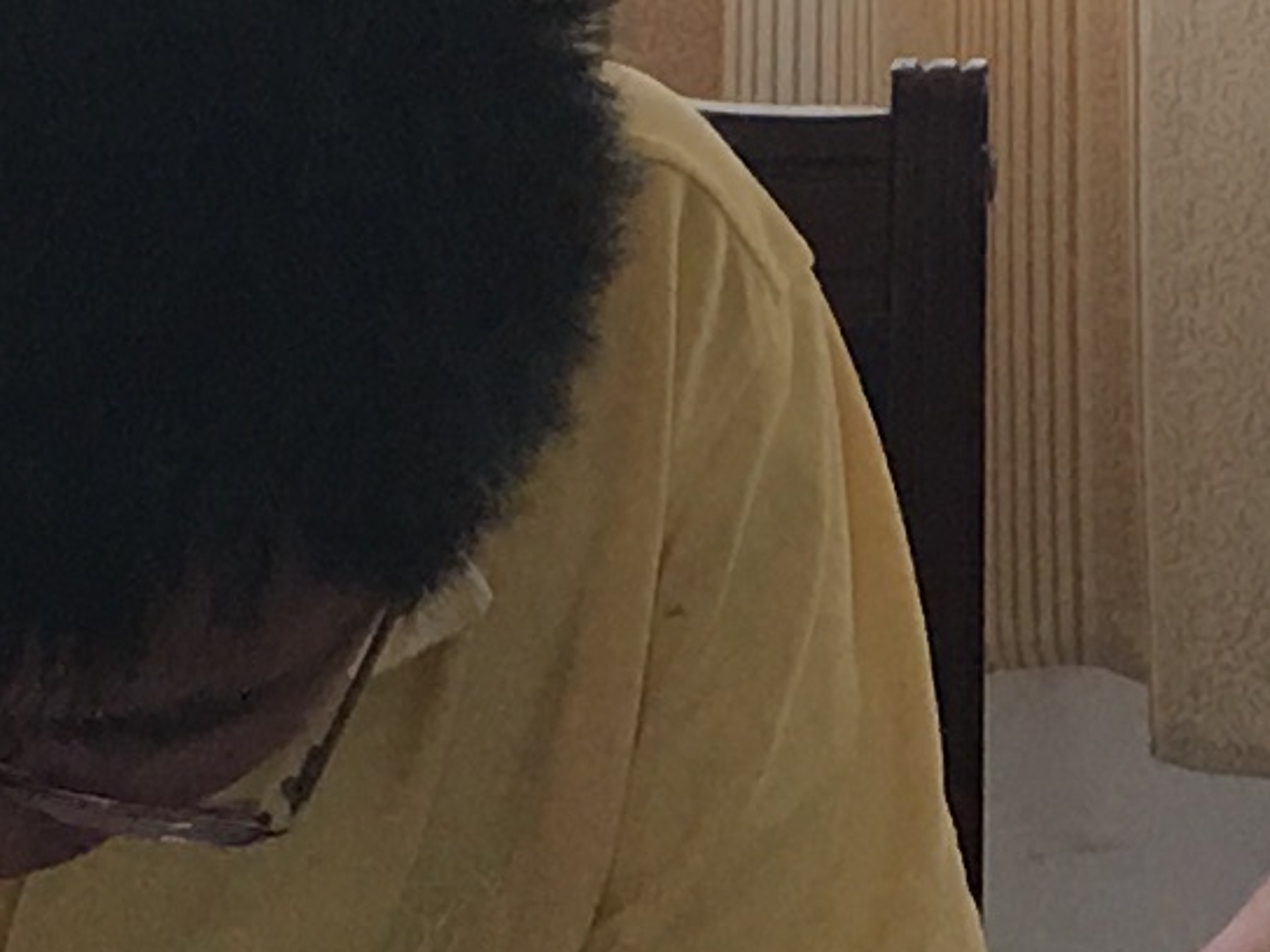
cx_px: 1373
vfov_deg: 6.9
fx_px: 7888
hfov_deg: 9.1
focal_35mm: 215
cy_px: 1020
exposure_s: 1/33
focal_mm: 4.15
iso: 40
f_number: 2.2
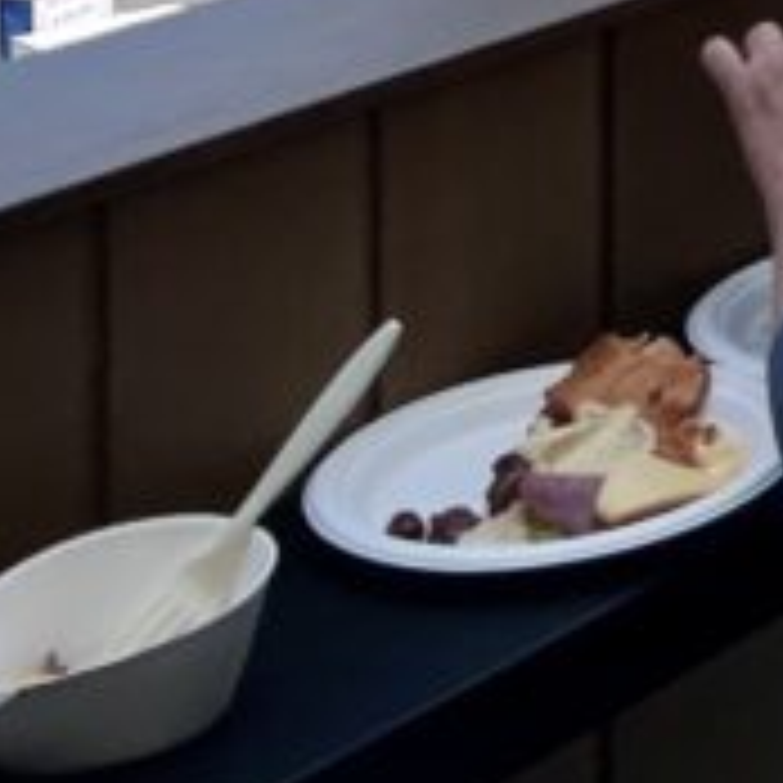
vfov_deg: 11.5
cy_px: -846
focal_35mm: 135
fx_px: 3455
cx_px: 1832
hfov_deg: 11.0
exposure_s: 1/3831
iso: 50
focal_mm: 5.7
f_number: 1.5
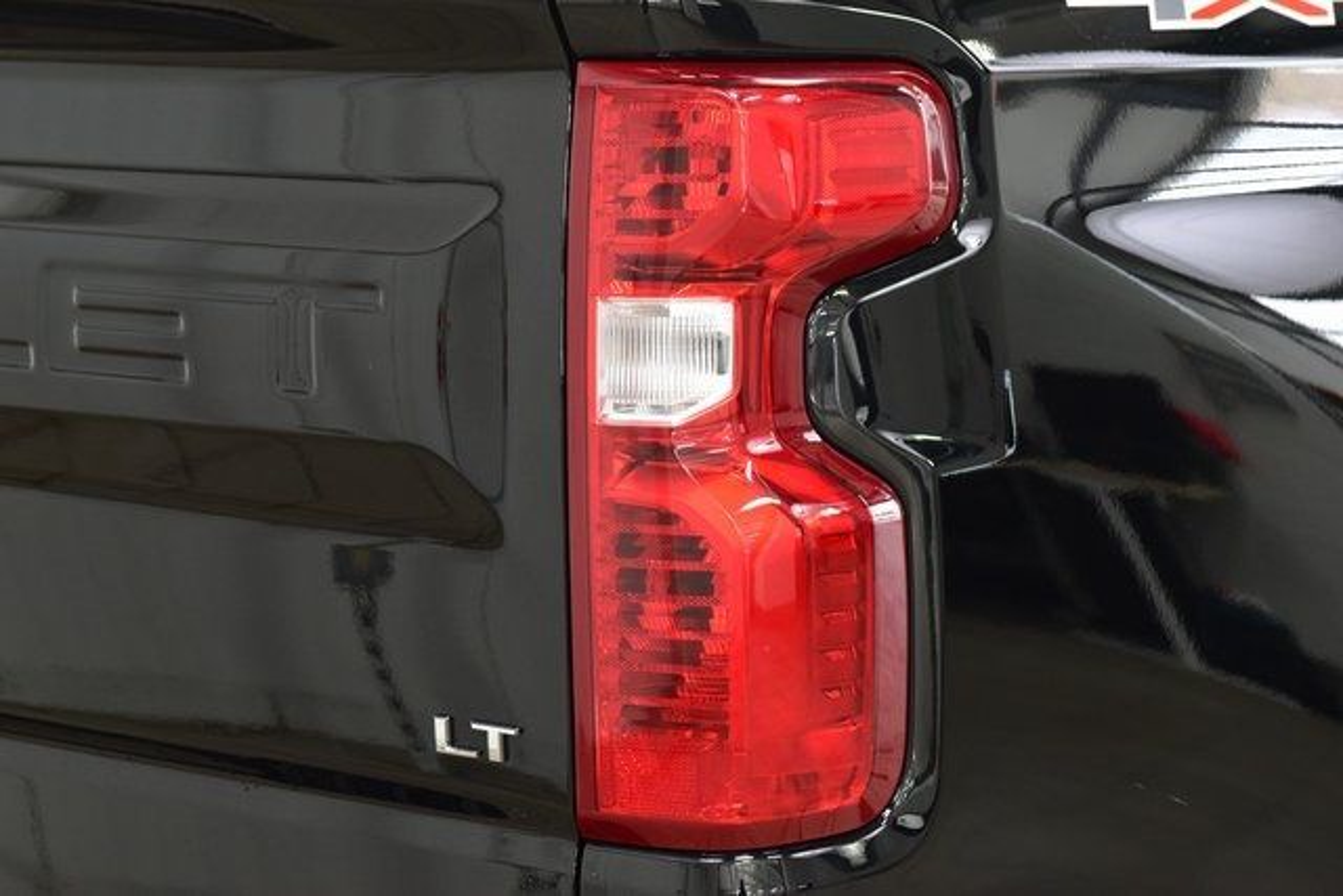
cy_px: 448
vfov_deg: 13.0
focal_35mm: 105
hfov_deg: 19.5
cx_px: 672
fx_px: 3918
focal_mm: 70
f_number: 5
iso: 1600
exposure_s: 1/30
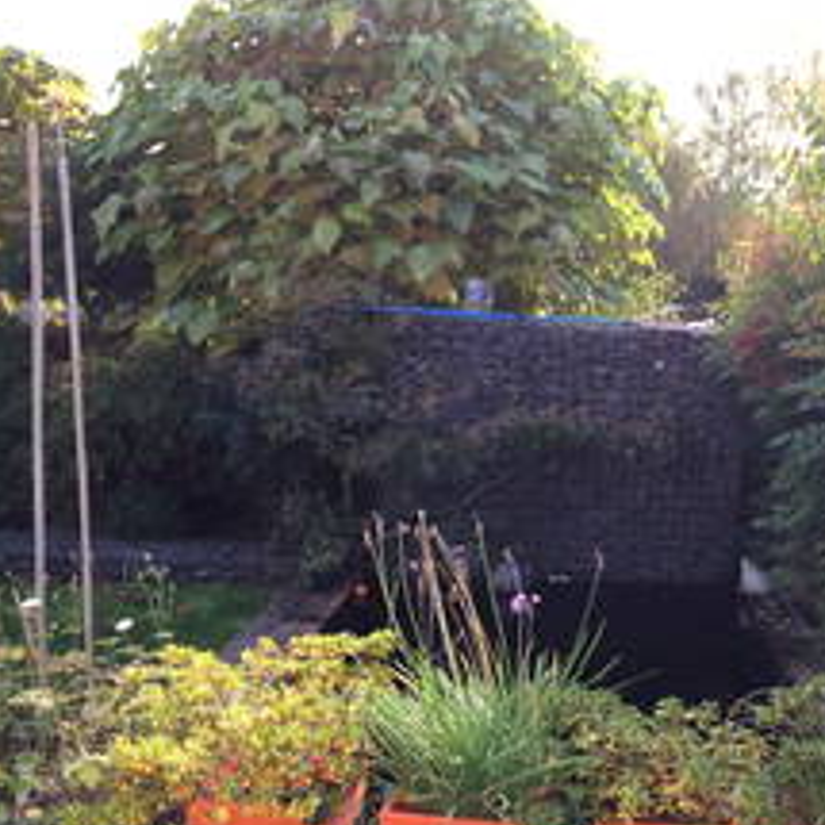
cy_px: 476
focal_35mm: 43
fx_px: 1159
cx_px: 622
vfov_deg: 39.1
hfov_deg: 38.1
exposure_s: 1/230
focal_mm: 4.15
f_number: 2.2
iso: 32
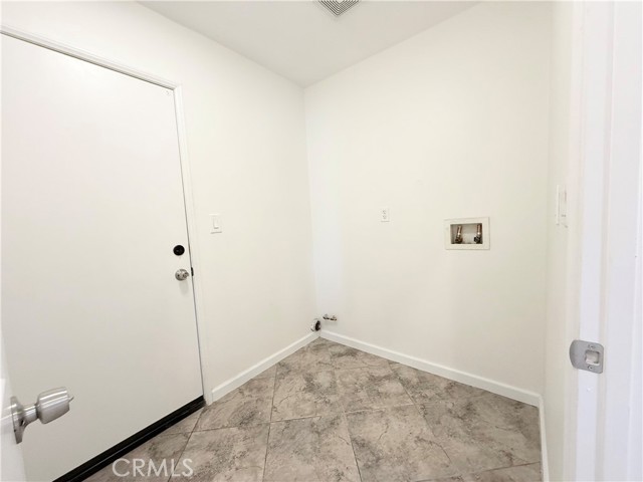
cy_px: 241
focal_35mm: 14
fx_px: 260
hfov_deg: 102.1
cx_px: 322
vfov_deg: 85.7
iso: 250
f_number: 2.2
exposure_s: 1/120
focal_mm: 2.22
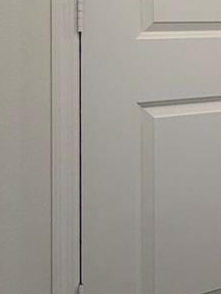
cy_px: 19
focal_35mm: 57
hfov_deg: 21.0
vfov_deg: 31.9
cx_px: 348
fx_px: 486
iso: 250
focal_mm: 2.22
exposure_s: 1/120
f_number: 2.2
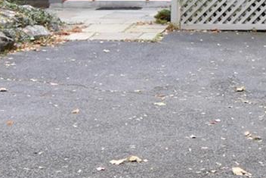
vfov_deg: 13.6
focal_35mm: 96
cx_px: 354
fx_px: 709
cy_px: -72
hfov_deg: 19.5
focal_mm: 11
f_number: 11
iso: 640
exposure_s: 1/80
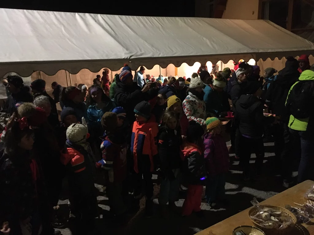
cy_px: 118
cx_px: 157
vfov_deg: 48.2
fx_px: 263
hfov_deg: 61.7
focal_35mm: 29
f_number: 2.2
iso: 250
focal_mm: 4.15
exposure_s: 1/17
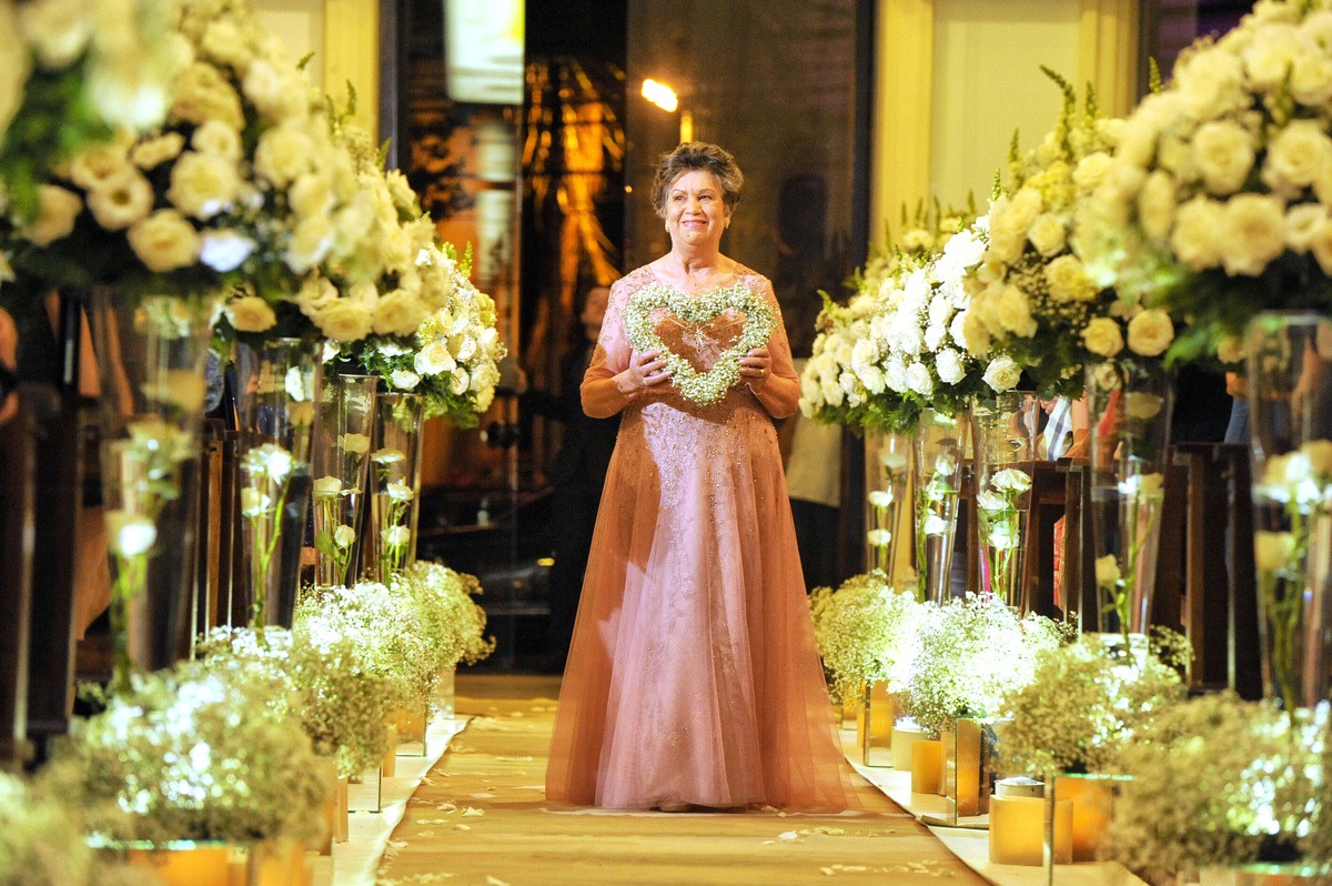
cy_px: 443
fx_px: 7394
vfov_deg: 6.9
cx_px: 666
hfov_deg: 10.3
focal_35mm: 200
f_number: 5.6
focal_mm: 200
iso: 3200
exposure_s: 1/125
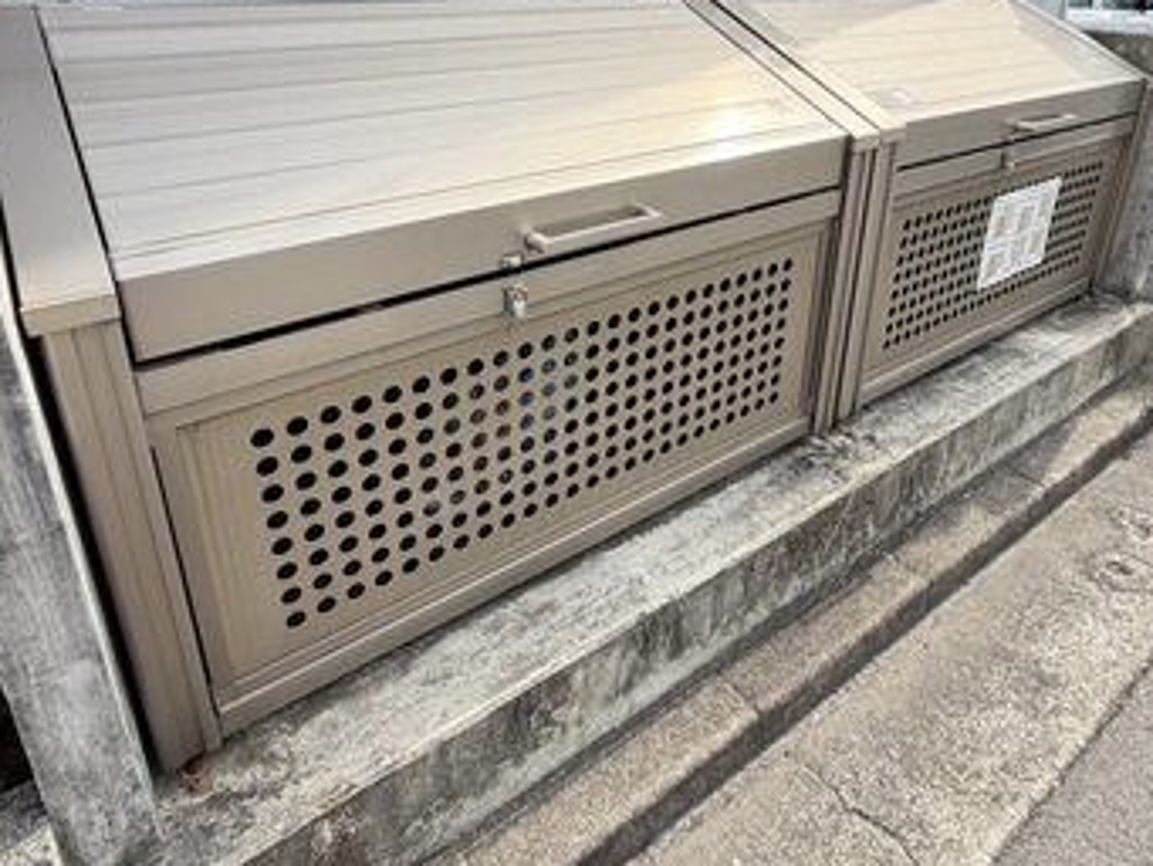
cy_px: 260
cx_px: 582
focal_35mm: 23
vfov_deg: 57.1
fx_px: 766
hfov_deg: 73.9
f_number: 2.2
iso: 50
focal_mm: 2.22
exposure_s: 1/273
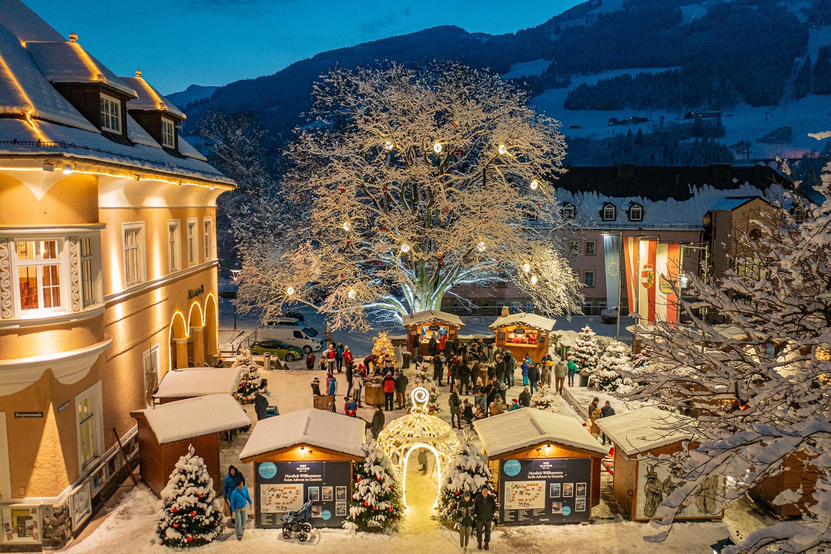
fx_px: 646
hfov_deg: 65.5
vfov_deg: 46.4
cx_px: 416
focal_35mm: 28
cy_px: 277
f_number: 2.8
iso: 400
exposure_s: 1/10
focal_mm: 10.26
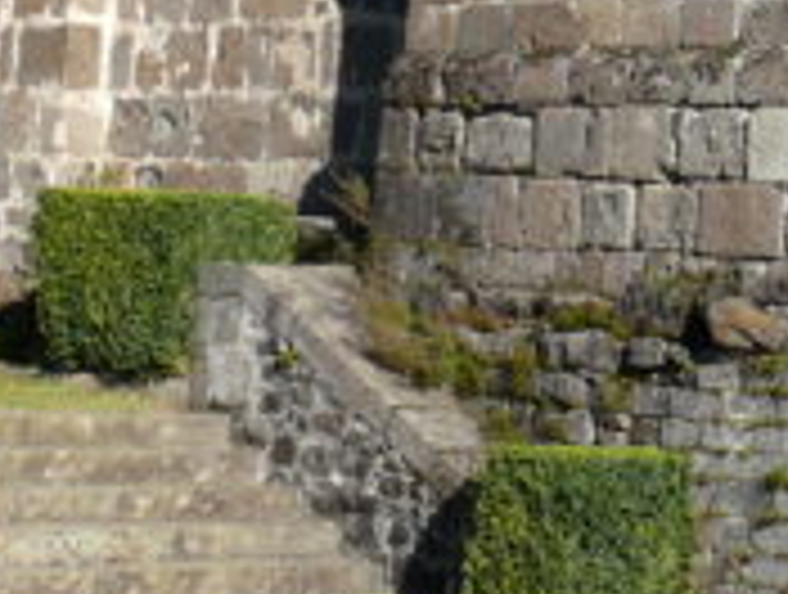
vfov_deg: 9.0
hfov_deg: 11.7
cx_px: 1162
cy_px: -310
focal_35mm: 162
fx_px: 3695
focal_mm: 7.9
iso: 100
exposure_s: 1/320
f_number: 5.6
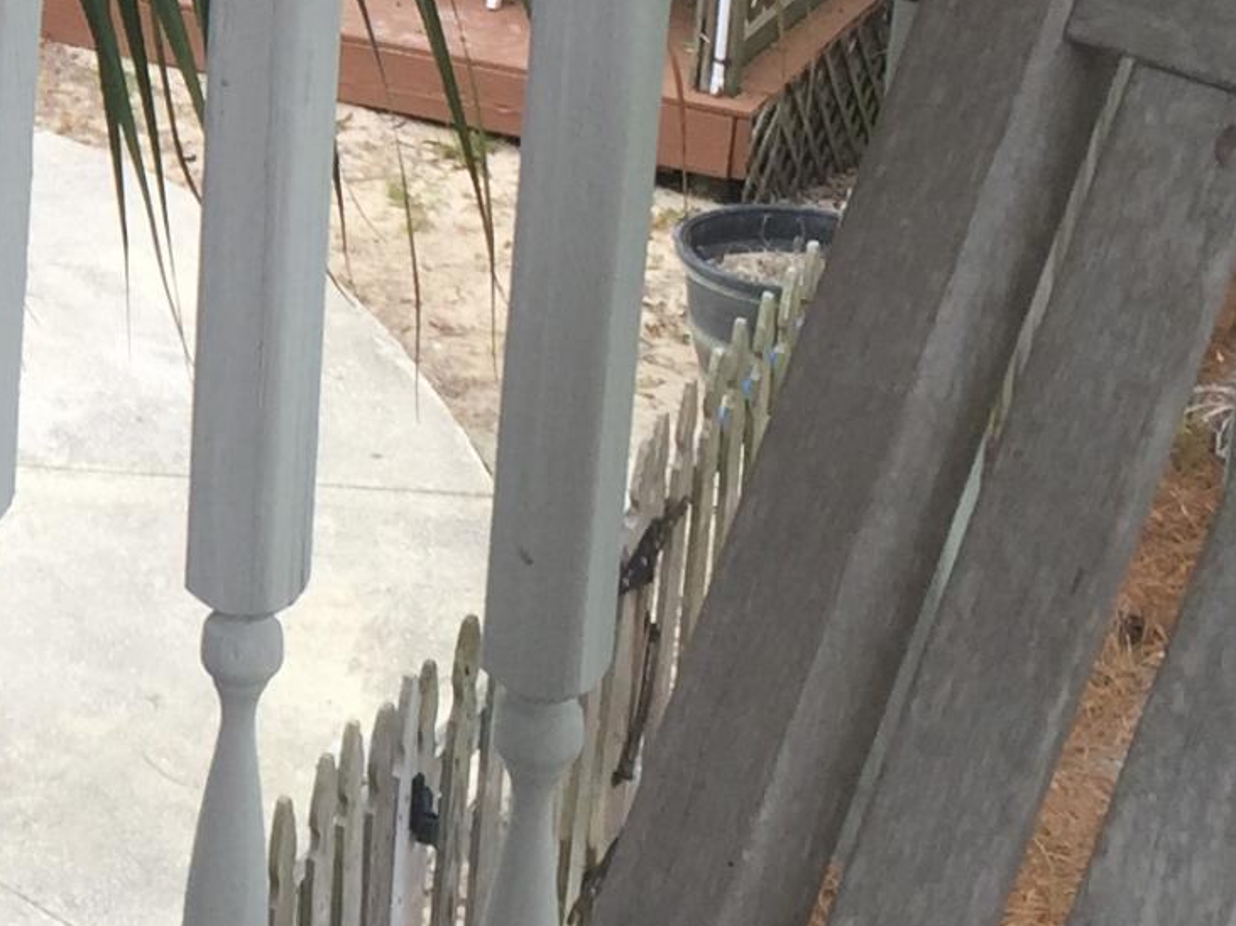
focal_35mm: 119
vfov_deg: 12.2
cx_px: -622
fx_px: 4248
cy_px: -125
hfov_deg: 15.3
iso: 32
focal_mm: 4.15
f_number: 2.2
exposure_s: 1/706
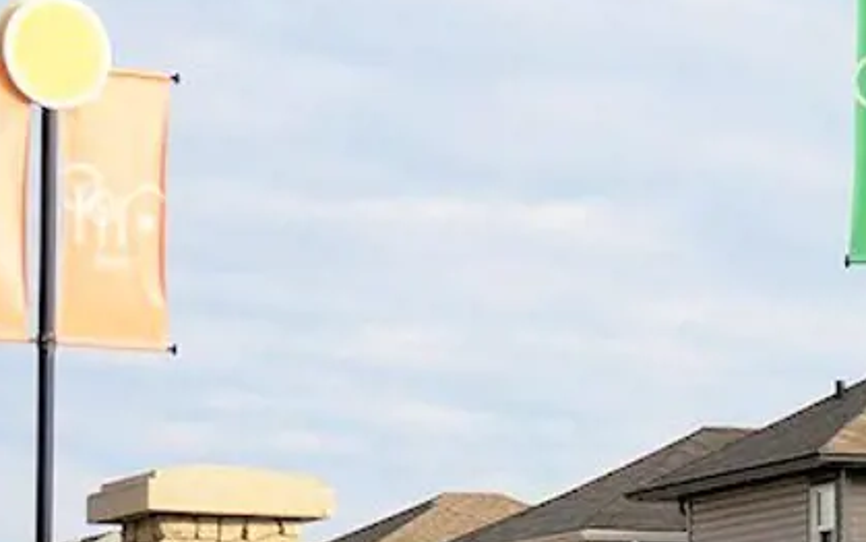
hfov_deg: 9.5
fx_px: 4885
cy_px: 484
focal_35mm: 207
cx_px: 1666
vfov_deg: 6.3
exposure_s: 1/1000
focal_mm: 35
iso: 200
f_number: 5
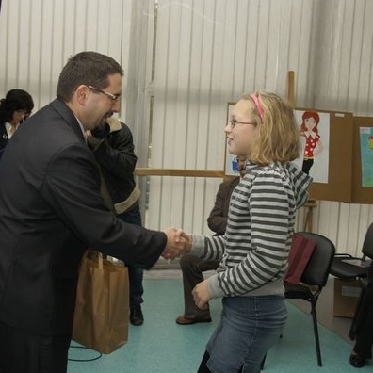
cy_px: 176
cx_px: 122
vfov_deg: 36.8
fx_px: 561
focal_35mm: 46
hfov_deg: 36.4
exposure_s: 1/80
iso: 200
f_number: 5
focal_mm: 22
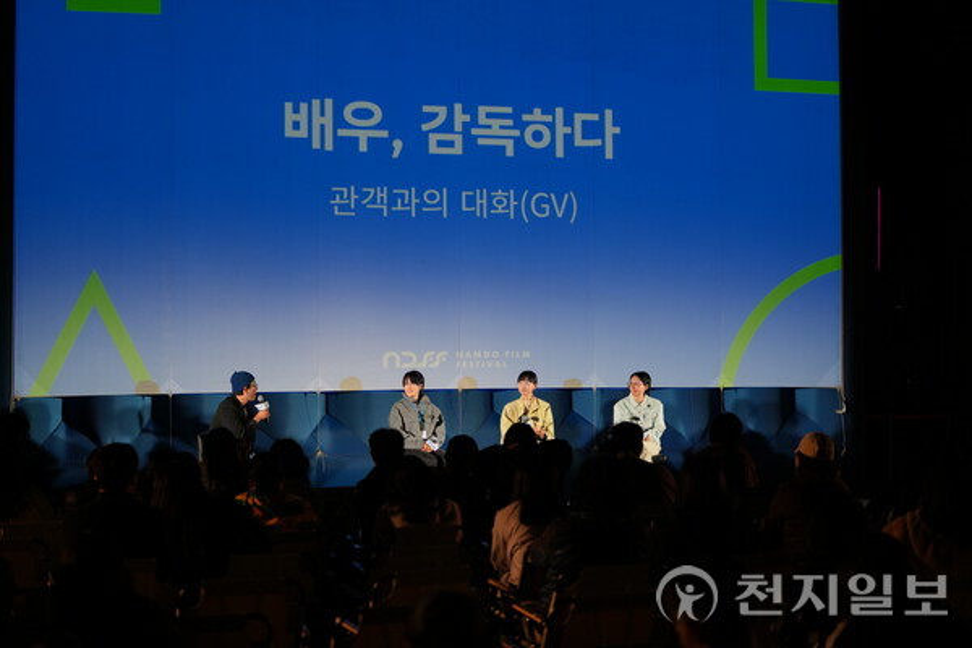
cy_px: 324
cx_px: 486
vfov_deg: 17.9
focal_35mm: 76
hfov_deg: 26.7
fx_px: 2052
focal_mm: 76
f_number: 2.8
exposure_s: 1/250
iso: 500
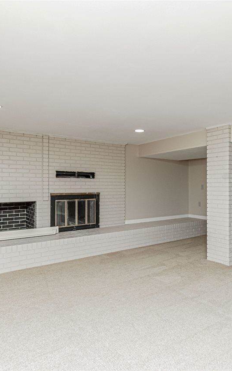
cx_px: 138
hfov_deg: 52.7
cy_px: 186
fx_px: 233
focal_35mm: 23
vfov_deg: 77.2
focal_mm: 10
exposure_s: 1/60
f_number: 10
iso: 1600
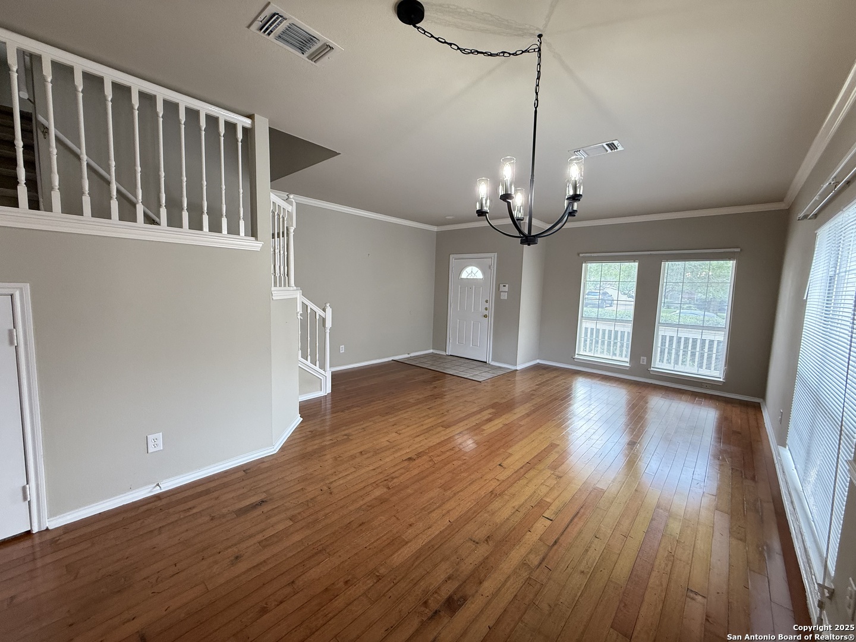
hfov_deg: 102.1
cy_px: 321
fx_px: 346
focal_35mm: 14
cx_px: 428
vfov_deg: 85.7
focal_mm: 2.22
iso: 200
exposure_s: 1/120
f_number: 2.2
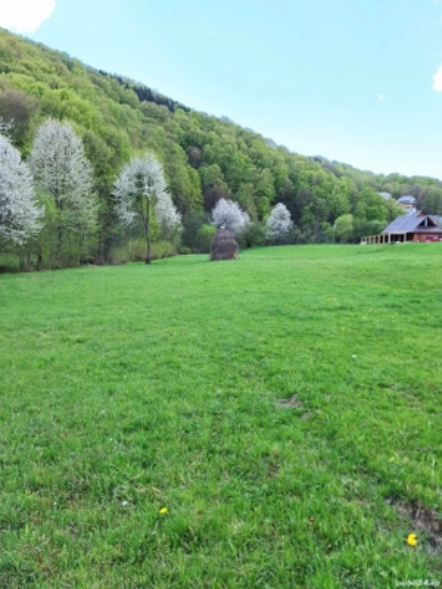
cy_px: 294
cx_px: 221
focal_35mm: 23
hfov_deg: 58.9
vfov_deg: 73.9
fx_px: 392
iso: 40
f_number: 1.8
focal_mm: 5.54
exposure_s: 1/909
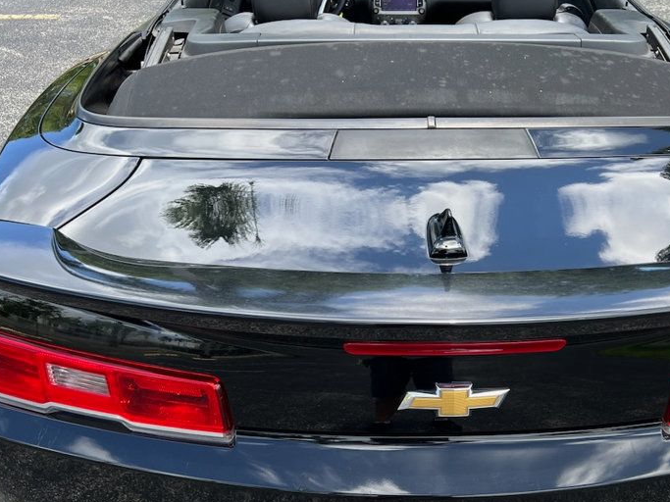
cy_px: 319
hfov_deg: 47.5
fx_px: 755
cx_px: 417
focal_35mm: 39
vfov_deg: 36.6
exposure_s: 1/743
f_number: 1.5
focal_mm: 5.7
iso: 50
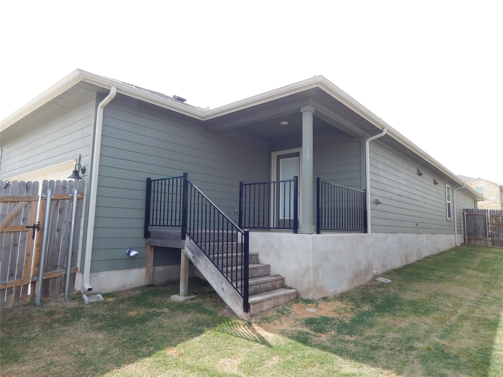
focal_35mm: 22
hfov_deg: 76.4
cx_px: 252
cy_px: 188
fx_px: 320
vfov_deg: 61.1
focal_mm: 4
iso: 125
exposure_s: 1/800
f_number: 3
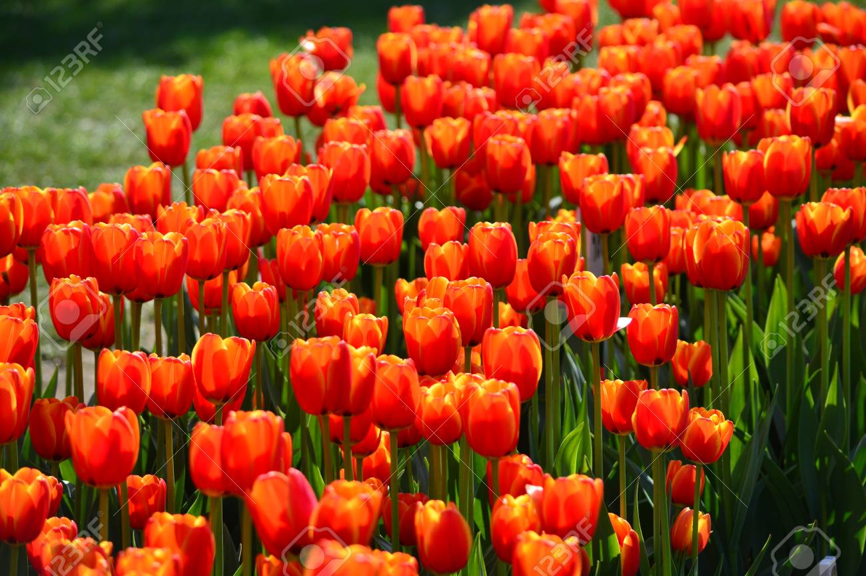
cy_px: 288
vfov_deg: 9.3
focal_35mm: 147
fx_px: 3533
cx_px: 433
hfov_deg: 14.0
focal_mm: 98
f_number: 5
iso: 100
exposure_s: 1/400
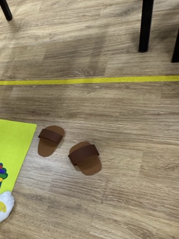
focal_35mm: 36
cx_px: -33
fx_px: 248
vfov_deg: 50.3
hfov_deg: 32.9
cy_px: 162
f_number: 2.2
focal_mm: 2.22
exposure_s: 1/60
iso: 200
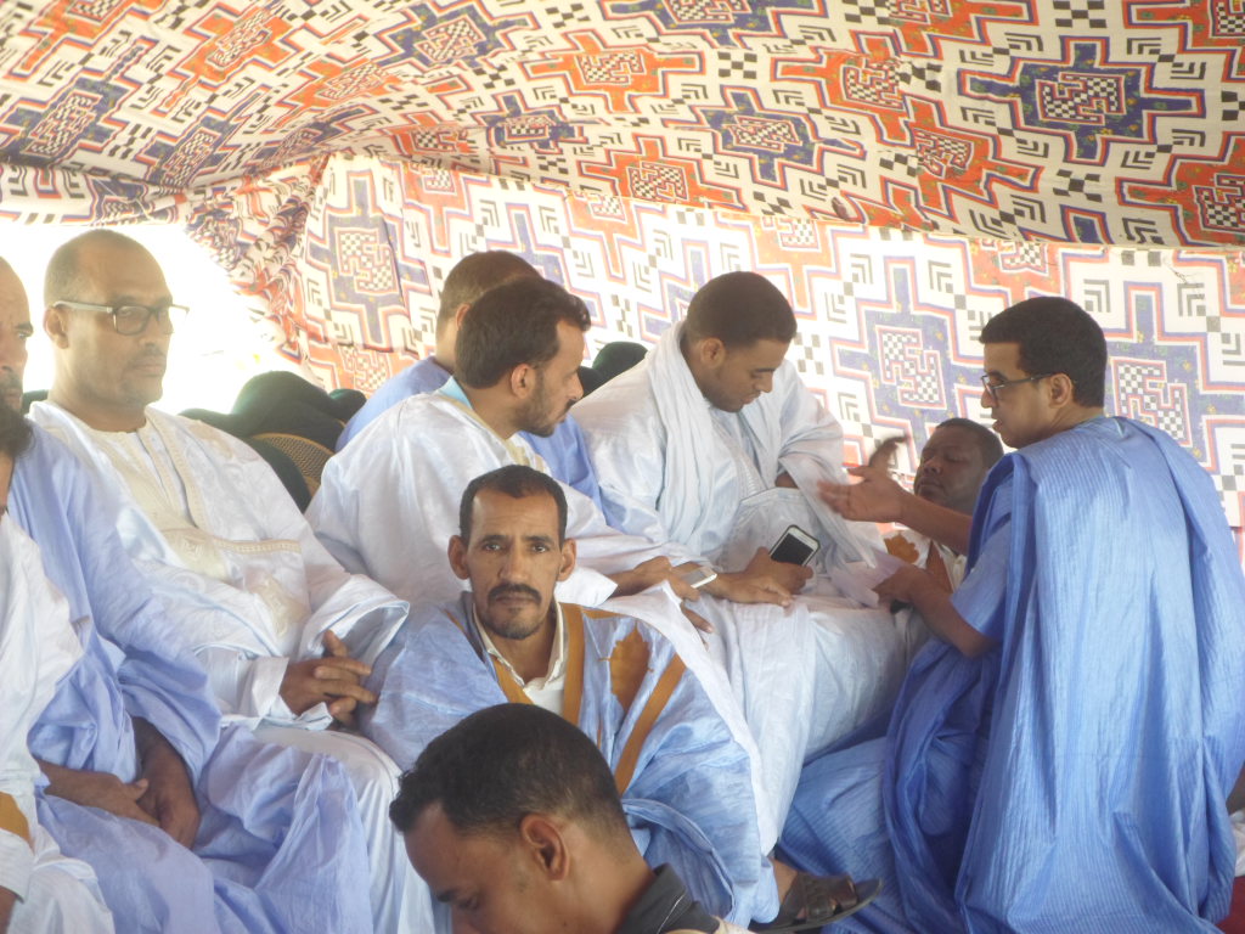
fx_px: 2410
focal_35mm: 67
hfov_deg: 29.0
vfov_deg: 21.9
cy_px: 467
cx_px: 622
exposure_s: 1/45
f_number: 4.1
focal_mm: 12
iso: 100
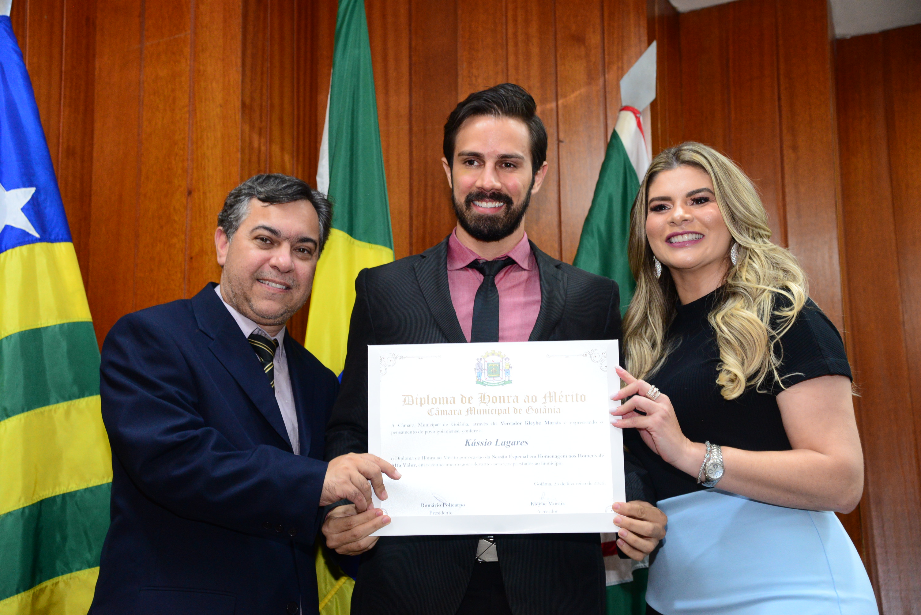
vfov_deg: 23.4
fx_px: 1484
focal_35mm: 58
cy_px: 308
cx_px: 460
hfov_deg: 34.5
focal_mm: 58
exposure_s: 1/60
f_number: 4.5
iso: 2500
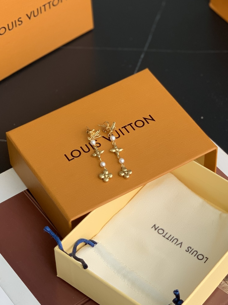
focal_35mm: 52
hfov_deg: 28.0
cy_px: 152
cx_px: 114
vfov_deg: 36.8
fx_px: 457
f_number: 2.4
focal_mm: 6
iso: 16
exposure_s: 1/198
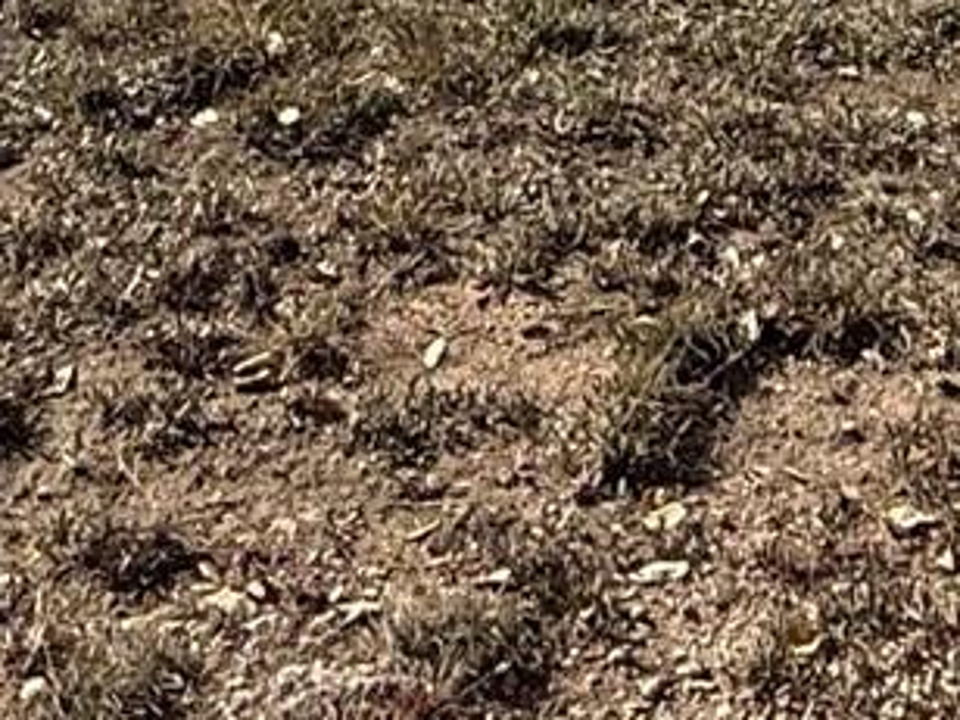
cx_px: 938
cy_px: -951
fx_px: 2579
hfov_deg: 20.5
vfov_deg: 12.7
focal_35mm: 93
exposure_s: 1/2410
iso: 64
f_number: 2.2
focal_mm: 2.22
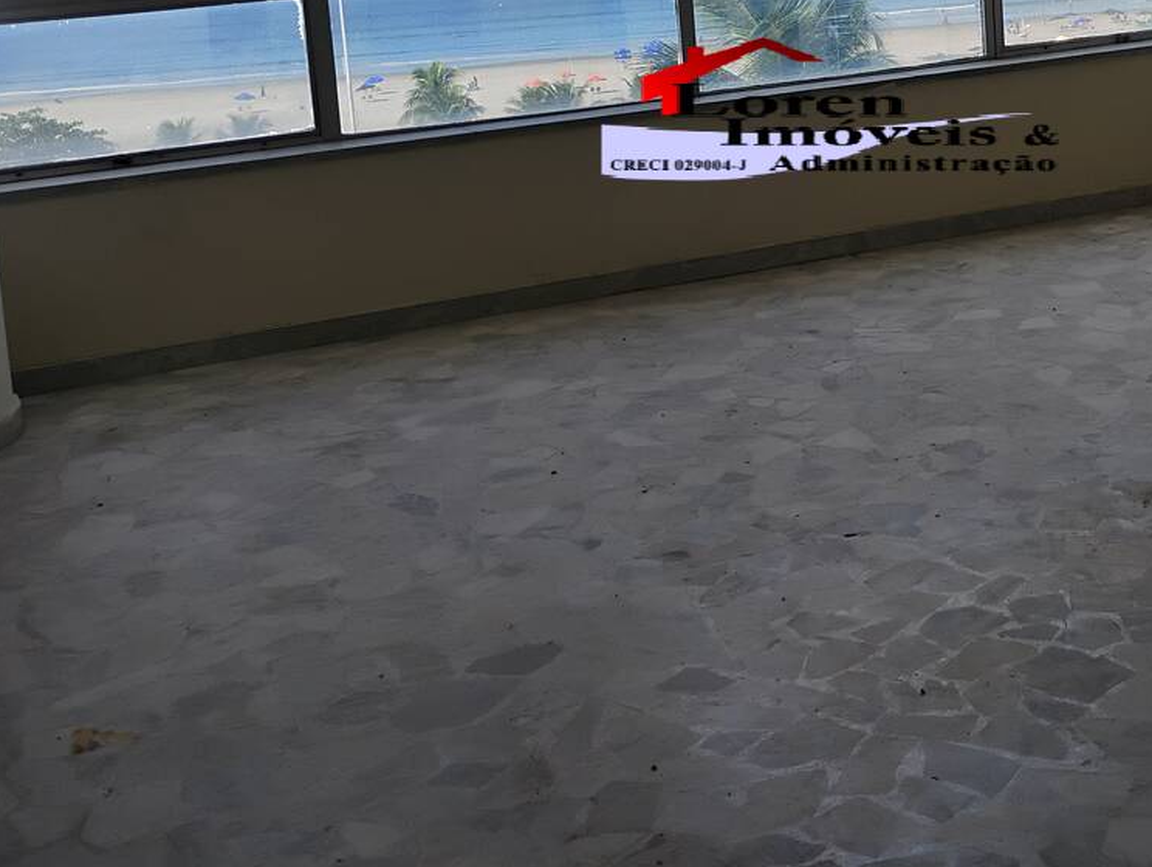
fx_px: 1799
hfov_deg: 34.9
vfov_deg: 26.3
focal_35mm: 54
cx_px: 831
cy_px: 105
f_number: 1.8
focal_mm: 4.26
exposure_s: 1/120
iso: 101
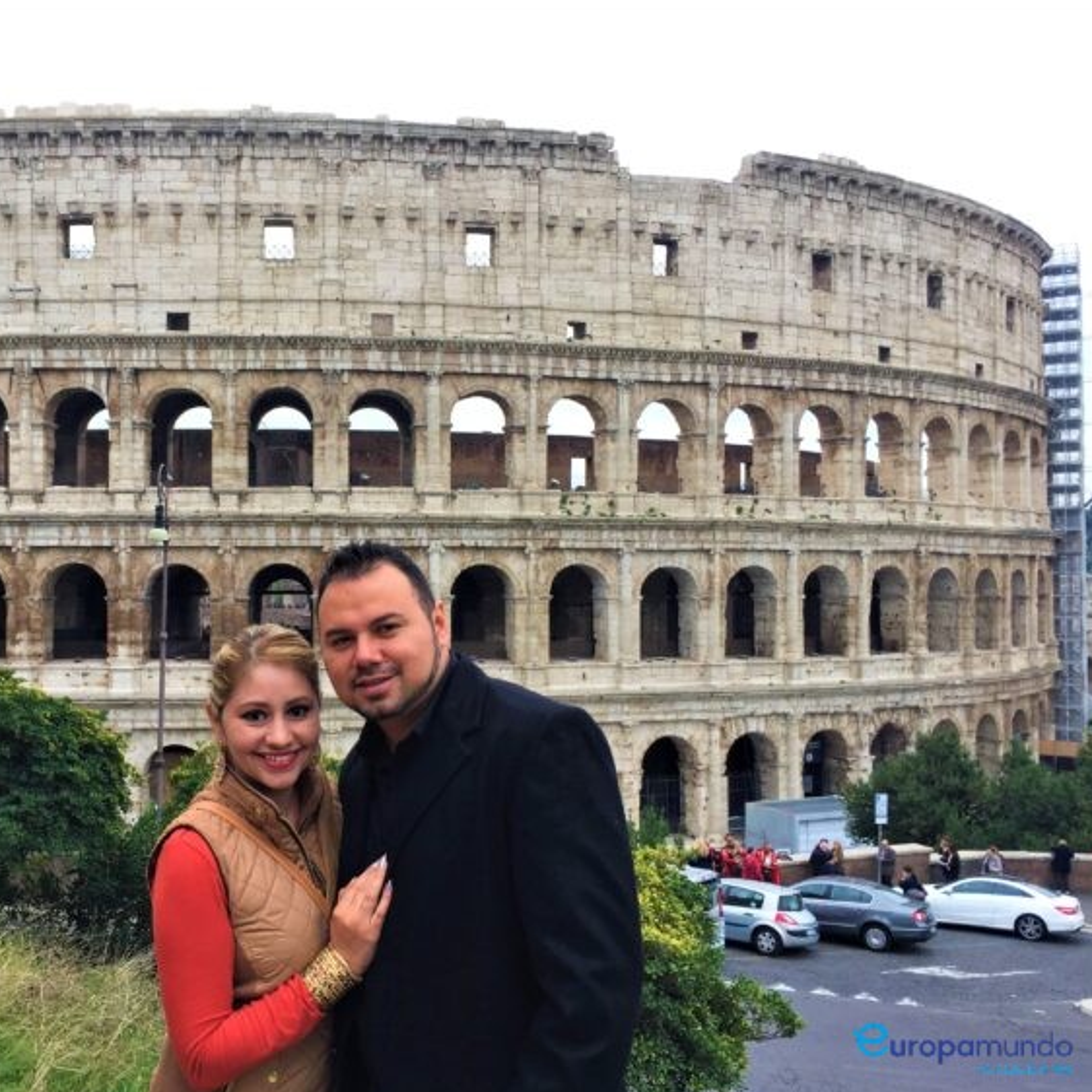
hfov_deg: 46.5
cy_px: 554
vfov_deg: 47.2
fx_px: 1249
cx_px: 367
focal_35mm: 35
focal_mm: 4.15
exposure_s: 1/178
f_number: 2.2
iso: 32
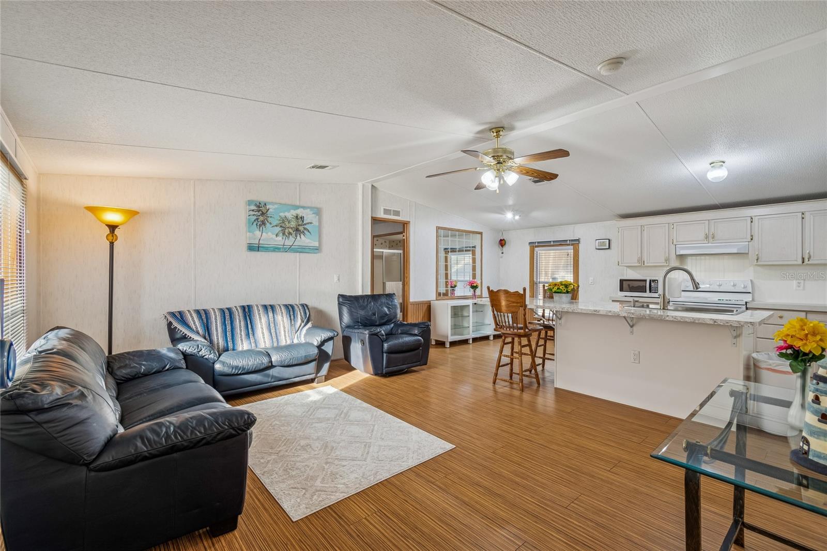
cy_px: 276
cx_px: 414
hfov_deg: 100.4
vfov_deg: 77.3
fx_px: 344
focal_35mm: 15
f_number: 7.1
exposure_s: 1/3.33
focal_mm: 10
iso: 100
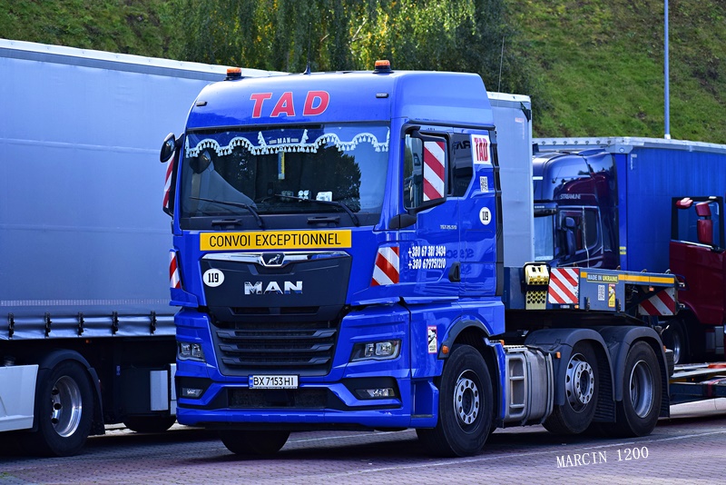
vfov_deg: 9.9
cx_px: 363
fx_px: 2784
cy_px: 242
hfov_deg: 14.9
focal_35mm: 138
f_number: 5
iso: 800
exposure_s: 1/800
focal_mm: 92
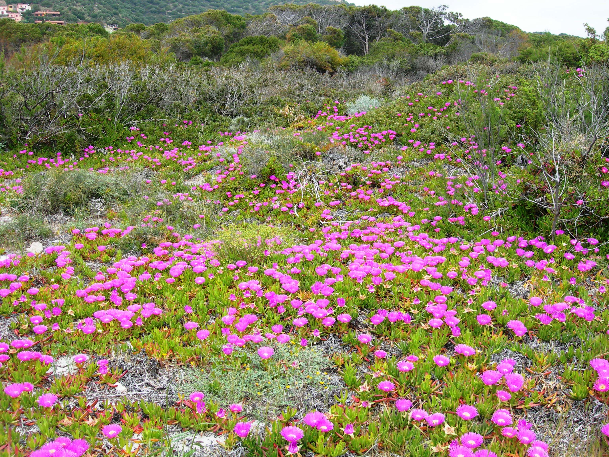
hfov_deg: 49.0
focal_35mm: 38
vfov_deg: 37.7
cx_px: 304
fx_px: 669
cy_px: 228
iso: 50
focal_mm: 7.8
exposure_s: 1/198
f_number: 4.8
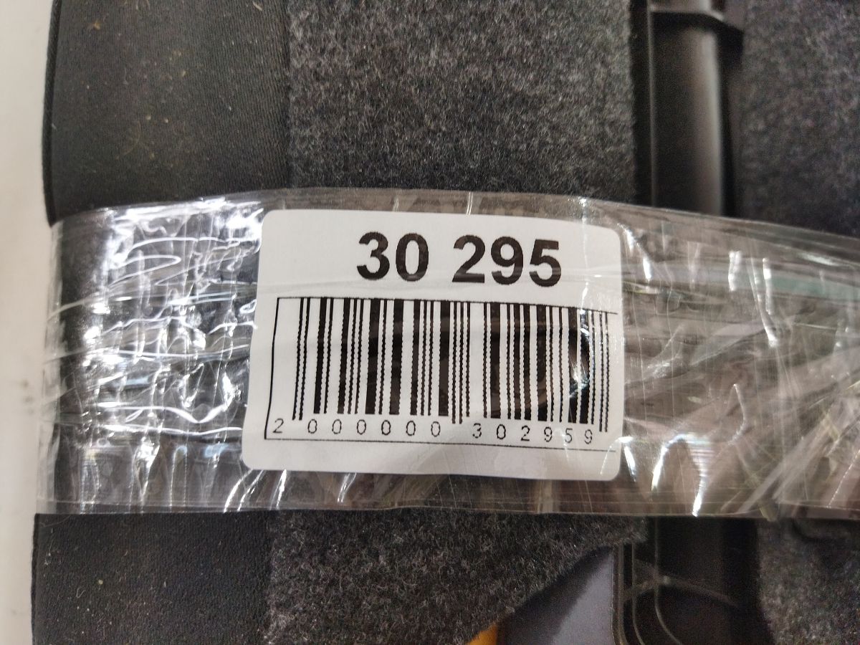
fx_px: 671
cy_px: 322
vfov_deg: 51.4
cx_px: 430
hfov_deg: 65.3
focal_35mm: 27
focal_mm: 4.71
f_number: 1.79
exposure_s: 1/50
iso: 148
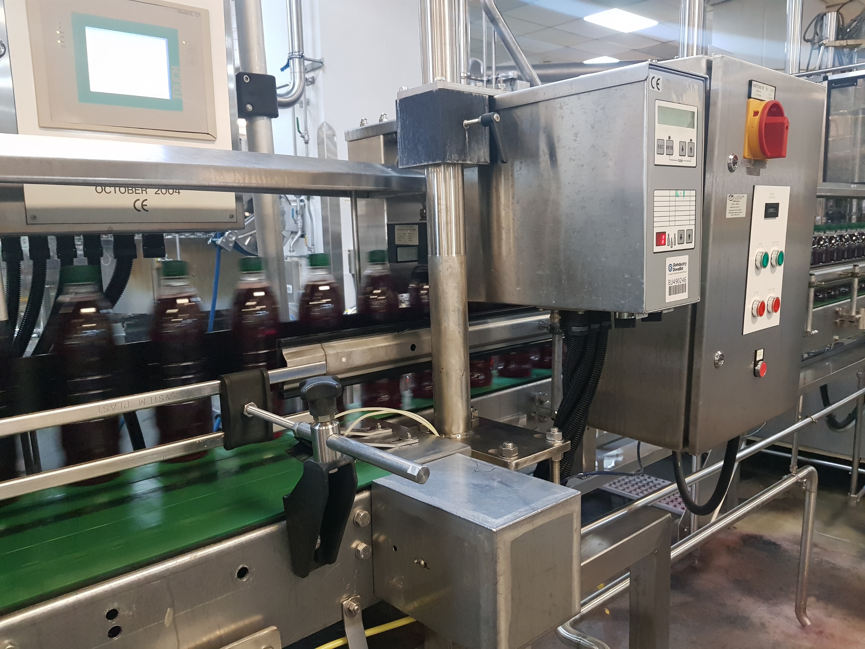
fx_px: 650
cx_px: 432
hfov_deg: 67.3
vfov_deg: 53.1
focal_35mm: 26
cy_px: 324
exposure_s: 1/50
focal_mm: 4.3
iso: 400
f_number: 1.7
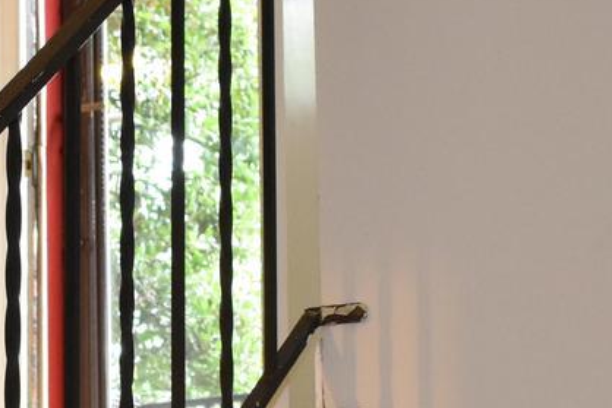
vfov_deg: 9.2
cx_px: 53
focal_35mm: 147
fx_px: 2500
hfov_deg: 13.8
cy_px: 520
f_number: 3.5
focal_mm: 20
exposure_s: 1/60
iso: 1600
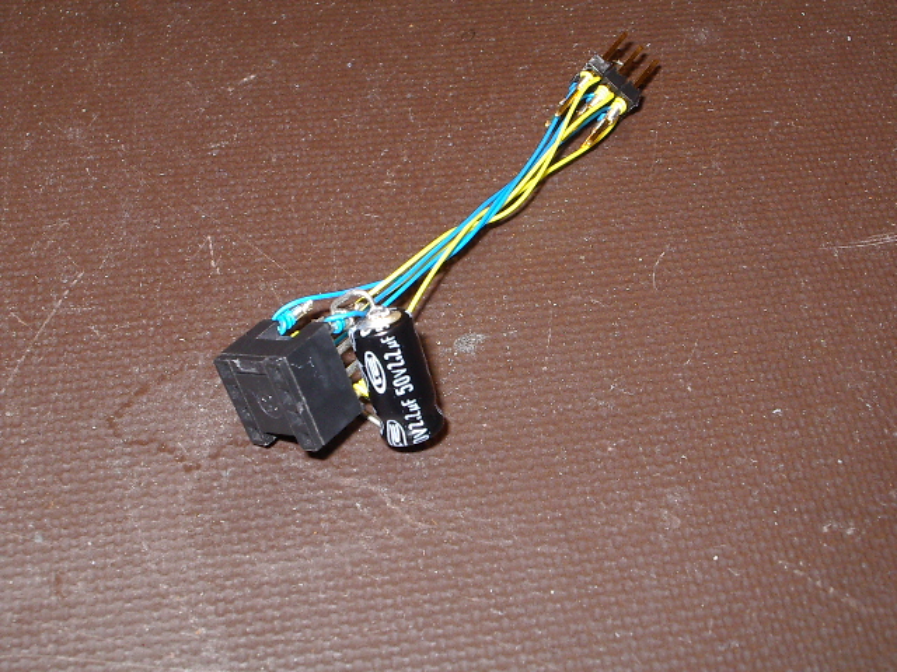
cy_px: 336
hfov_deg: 30.7
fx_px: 1633
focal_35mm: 63
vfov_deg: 23.3
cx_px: 448
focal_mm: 9.6
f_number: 6.2
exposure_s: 1/60
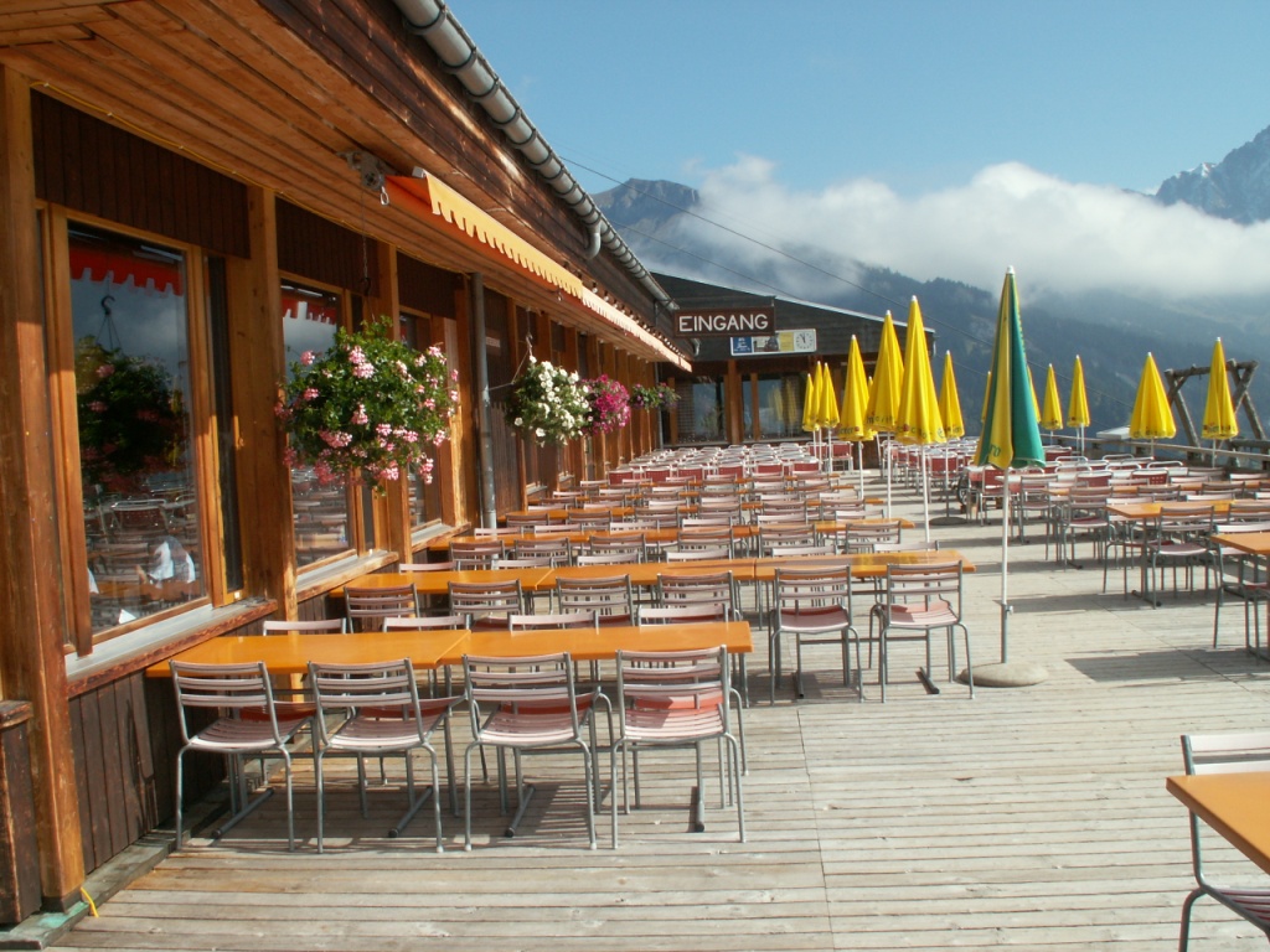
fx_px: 1284
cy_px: 476
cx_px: 635
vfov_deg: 40.7
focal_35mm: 35
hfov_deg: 52.6
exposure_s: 1/200
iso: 50
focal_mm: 5.86
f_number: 6.3
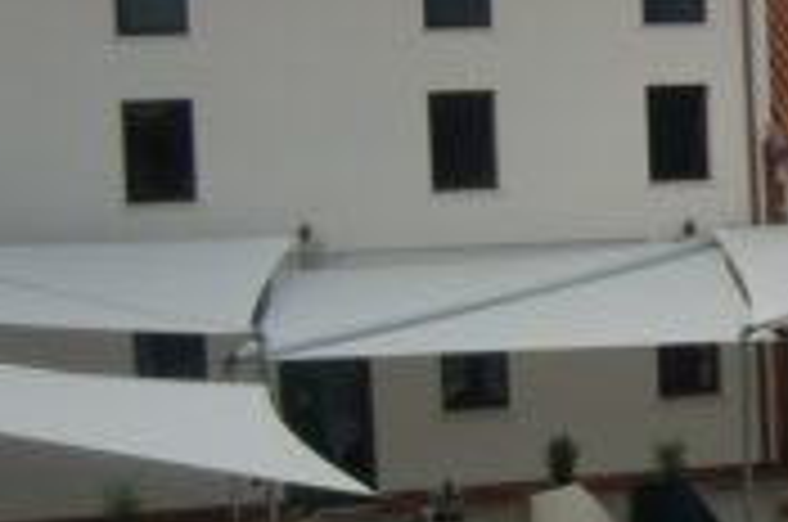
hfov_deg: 20.5
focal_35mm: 93
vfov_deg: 14.6
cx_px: 955
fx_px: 2032
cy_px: 261
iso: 64
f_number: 3.2
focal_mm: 4.3
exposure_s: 1/200
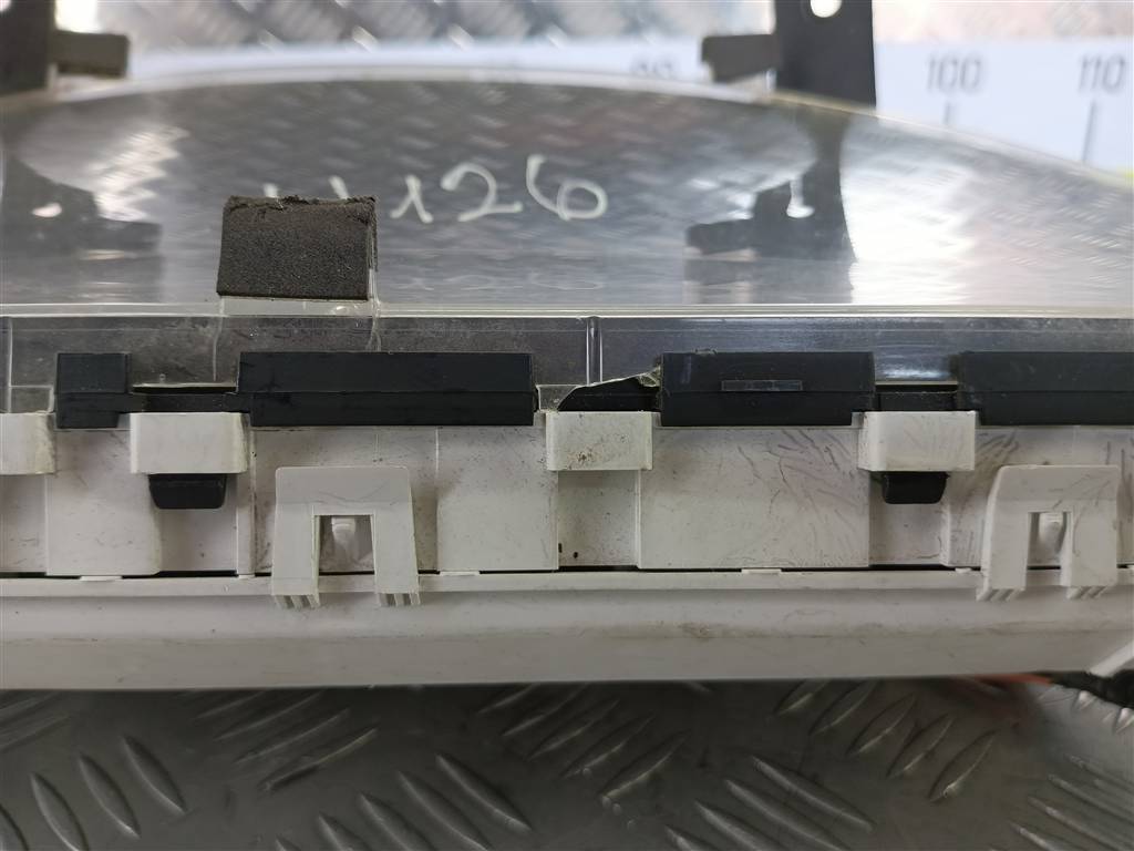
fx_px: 885
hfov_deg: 65.3
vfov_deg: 51.4
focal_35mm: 27
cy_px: 426
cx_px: 567
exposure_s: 1/50
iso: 111
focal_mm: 4.11
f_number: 1.6
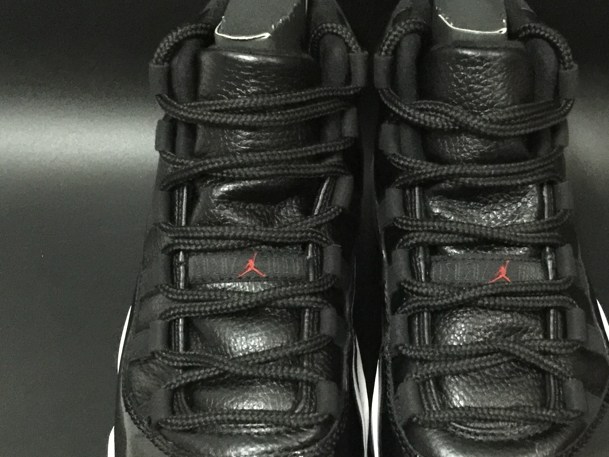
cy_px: 288
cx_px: 366
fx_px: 880
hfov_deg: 38.0
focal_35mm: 50
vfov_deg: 29.0
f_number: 2.2
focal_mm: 4.15
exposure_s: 1/4
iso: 320
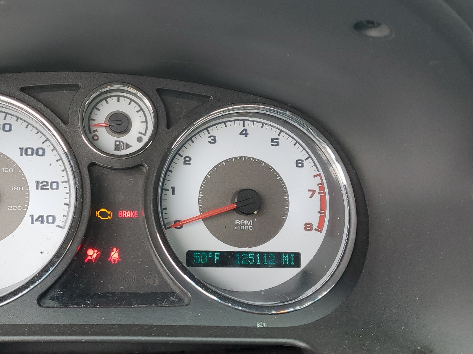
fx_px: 506
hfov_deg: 49.3
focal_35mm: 37
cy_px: 181
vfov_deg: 38.7
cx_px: 161
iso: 51
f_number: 1.5
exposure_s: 1/120
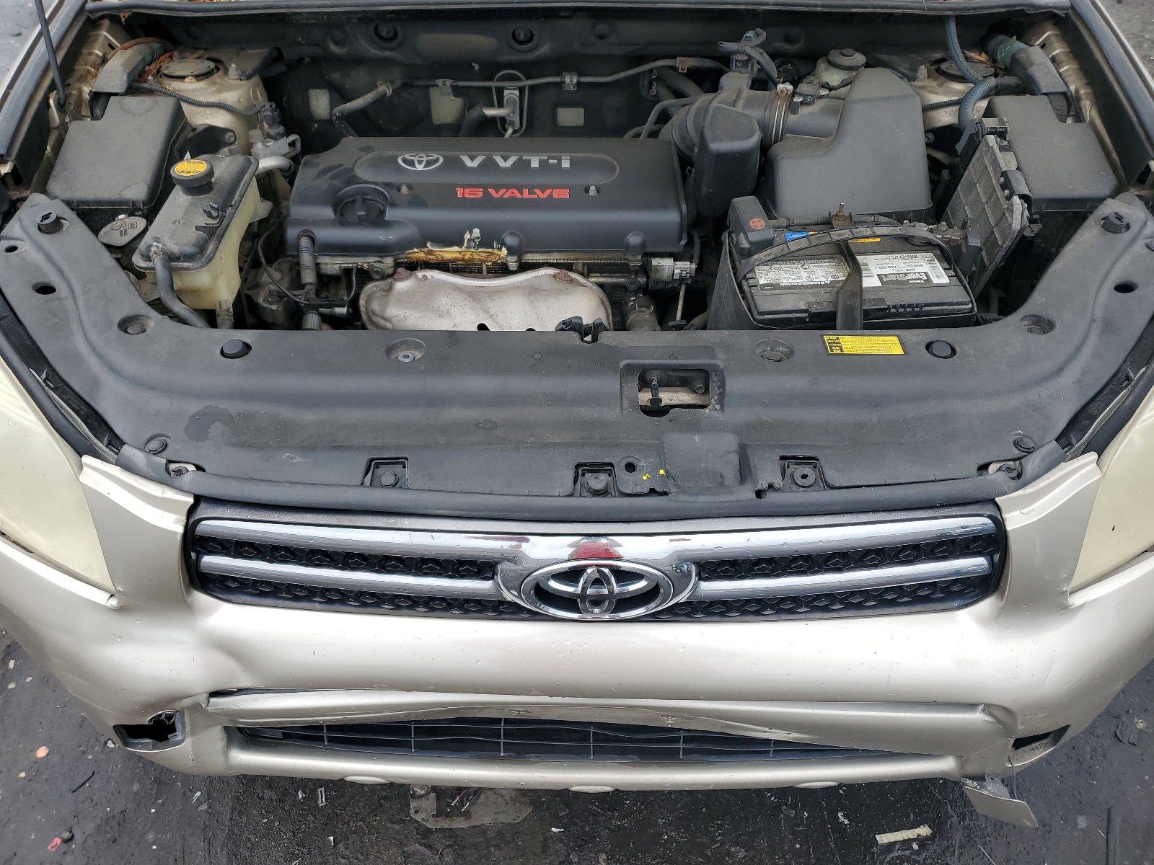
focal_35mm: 26
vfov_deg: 53.1
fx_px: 867
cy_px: 432
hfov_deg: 67.3
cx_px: 577
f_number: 1.5
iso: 50
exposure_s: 1/1250
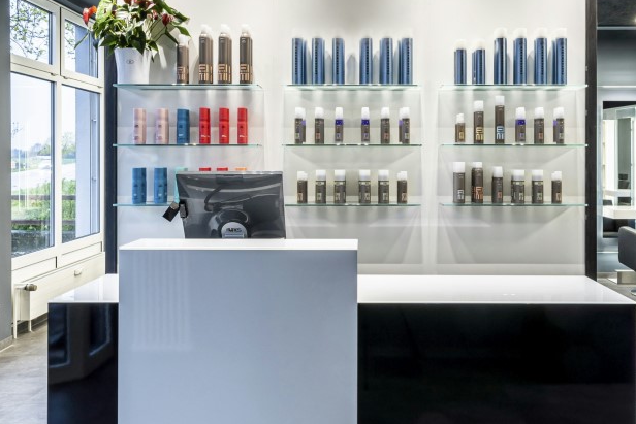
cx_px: 367
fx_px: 654
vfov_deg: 35.9
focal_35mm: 37
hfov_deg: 51.7
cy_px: 180
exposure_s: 1/1.67
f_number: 11
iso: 100
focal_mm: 12
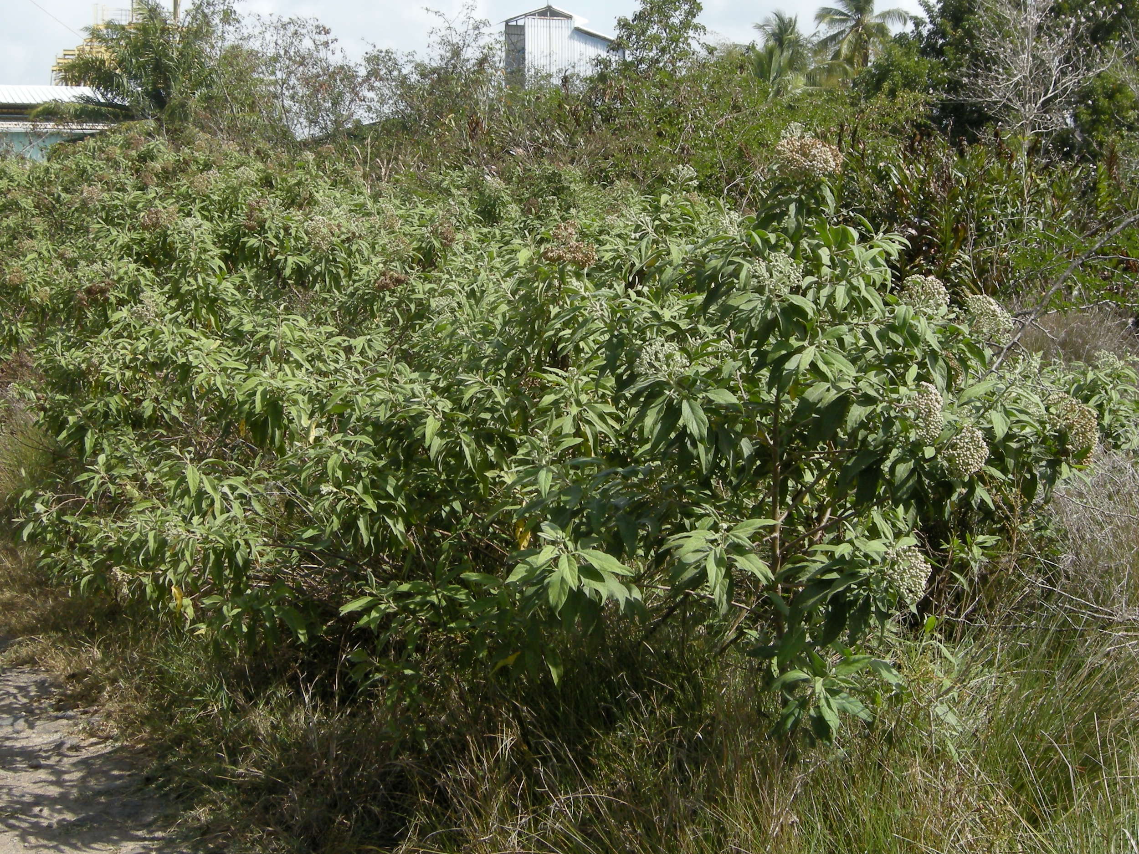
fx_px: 1152
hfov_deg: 52.6
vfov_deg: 40.7
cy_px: 427
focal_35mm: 35
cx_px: 570
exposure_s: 1/212
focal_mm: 7.5
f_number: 5.4
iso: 64
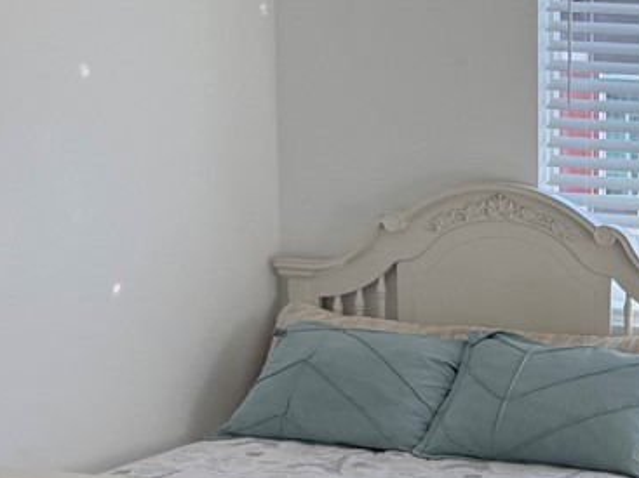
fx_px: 1236
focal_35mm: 67
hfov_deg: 25.5
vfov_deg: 21.7
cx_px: 803
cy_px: 375
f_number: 1.78
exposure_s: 1/563
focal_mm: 6.76
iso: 100
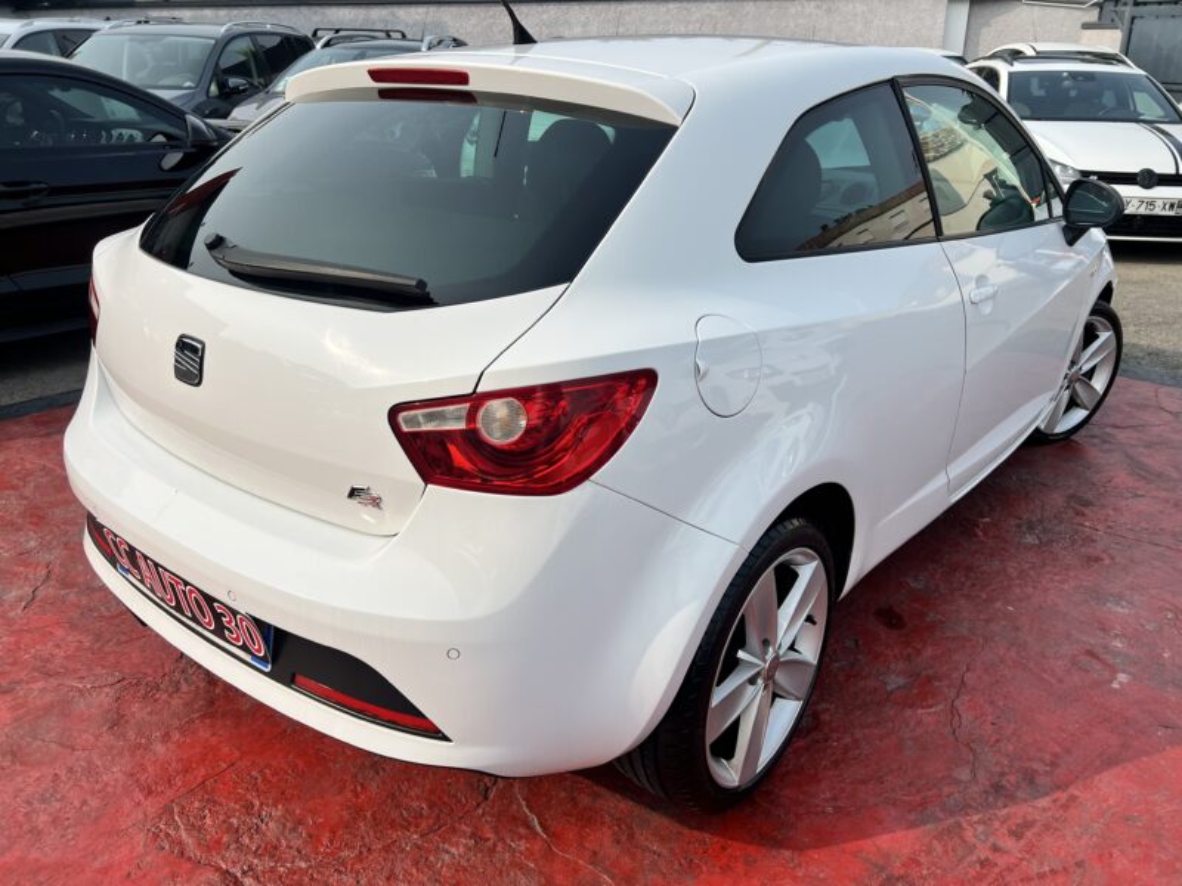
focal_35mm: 26
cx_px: 591
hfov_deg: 67.3
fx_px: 888
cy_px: 443
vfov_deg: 53.1
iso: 50
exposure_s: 1/5076
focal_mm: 5.7
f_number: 1.5
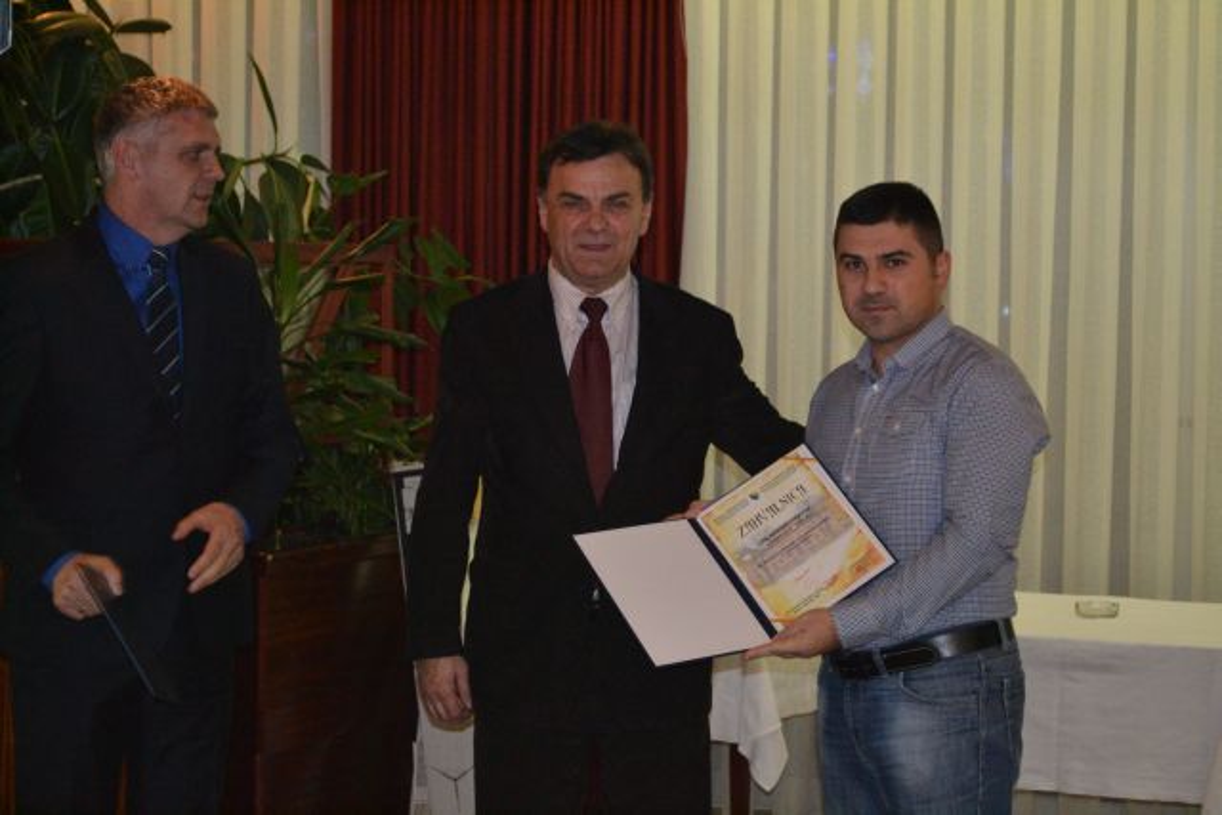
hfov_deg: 27.0
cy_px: 408
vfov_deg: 18.2
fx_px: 2546
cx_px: 611
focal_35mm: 75
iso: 3200
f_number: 5.6
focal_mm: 50
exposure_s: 1/60
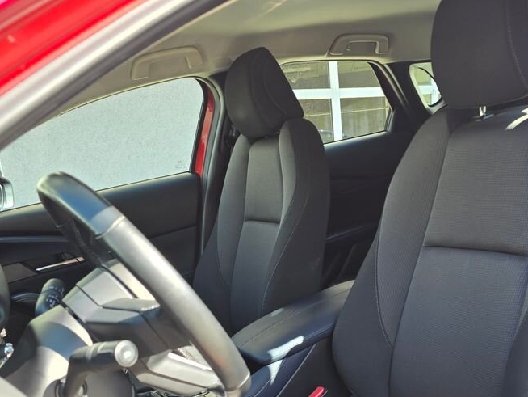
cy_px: 310
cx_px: 313
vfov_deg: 38.4
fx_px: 549
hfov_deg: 51.0
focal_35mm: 36
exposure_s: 1/180
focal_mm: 6.3
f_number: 1.7
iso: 40
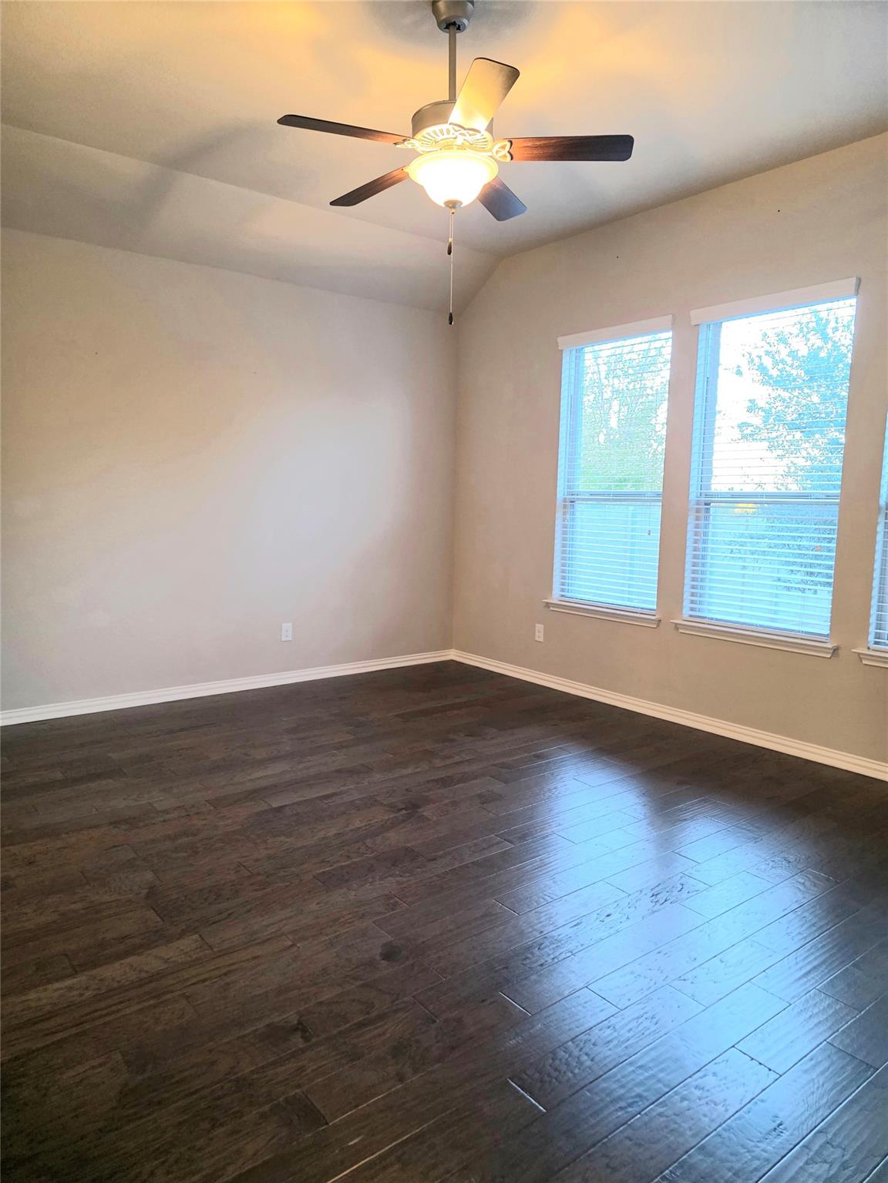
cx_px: 444
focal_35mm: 23
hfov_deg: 58.9
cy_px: 592
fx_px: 787
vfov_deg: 73.9
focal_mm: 6.3
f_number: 1.7
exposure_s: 1/120
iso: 1000
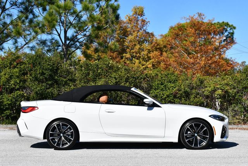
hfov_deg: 28.8
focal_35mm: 70
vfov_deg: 19.5
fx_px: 483
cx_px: 124
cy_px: 83
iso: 100
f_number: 9
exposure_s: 1/320
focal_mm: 35
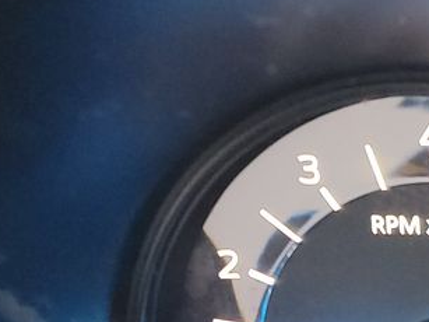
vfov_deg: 11.5
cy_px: 414
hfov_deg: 12.6
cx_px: 1008
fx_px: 1549
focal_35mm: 125
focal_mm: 6.7
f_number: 1.8
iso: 765
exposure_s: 1/14
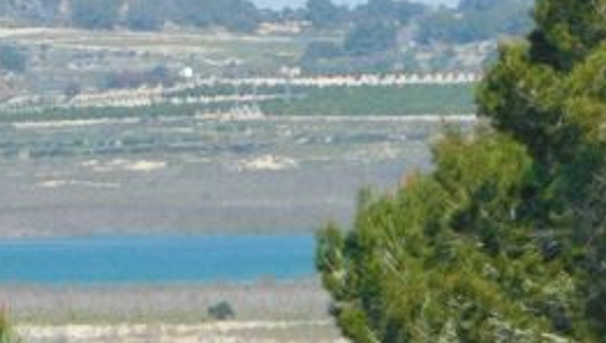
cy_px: 329
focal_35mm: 679
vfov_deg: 1.8
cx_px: 313
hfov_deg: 3.2
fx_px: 10922
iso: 125
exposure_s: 1/640
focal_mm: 41.3
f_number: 5.6
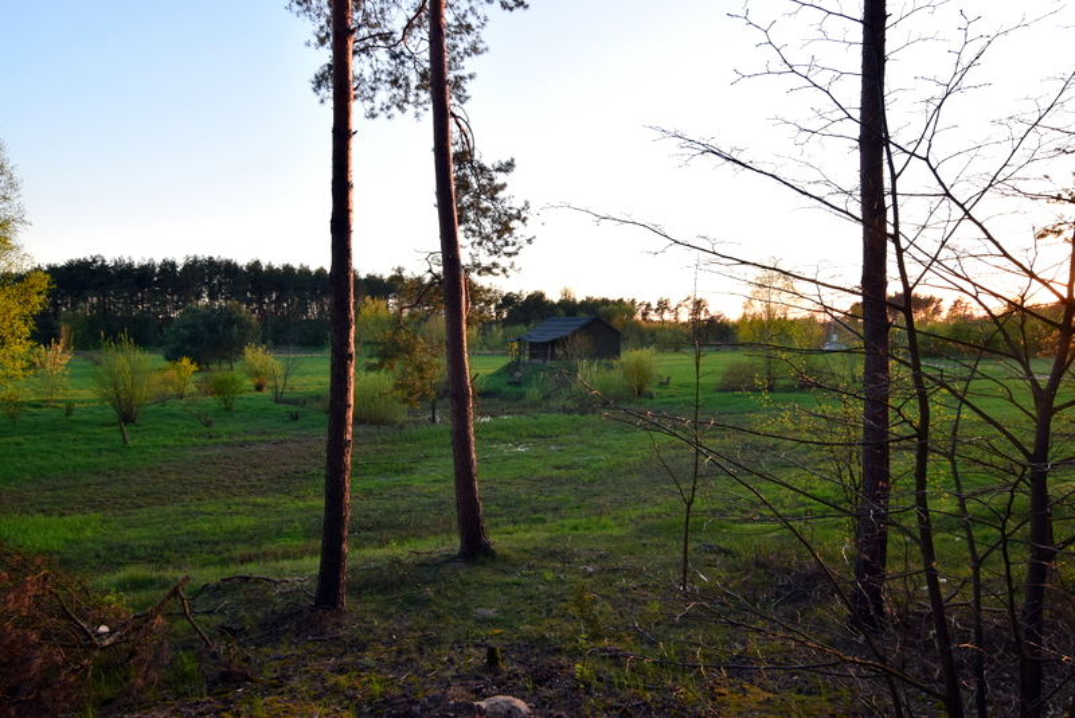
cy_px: 359
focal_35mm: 24
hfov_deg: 73.7
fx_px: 717
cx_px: 538
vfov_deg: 53.2
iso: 400
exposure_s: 1/125
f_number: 9
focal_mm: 16
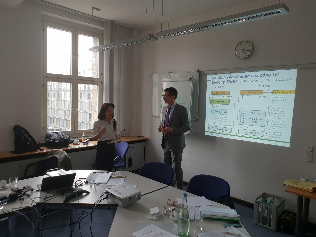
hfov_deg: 67.3
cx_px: 158
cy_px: 118
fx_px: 237
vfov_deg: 53.1
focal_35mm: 26
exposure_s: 1/60
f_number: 2.4
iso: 64
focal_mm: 4.3
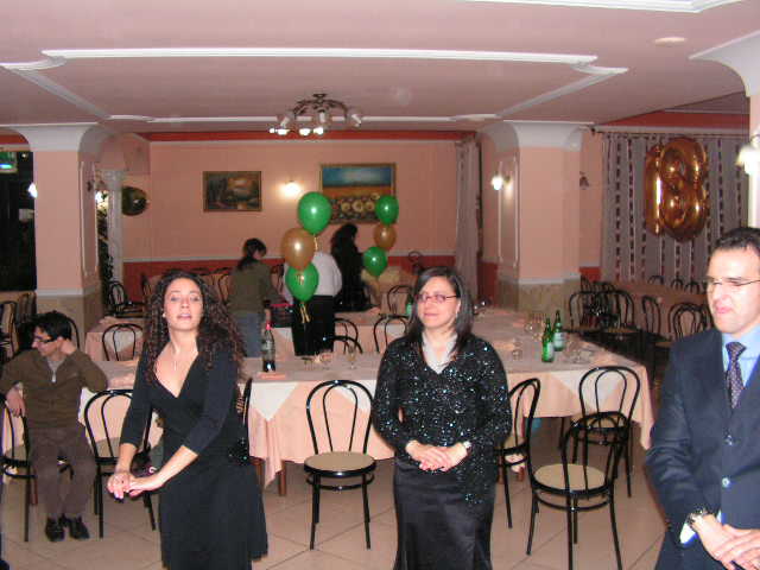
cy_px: 285
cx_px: 380
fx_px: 790
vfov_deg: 39.7
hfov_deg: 51.4
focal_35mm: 36
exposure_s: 1/40
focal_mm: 6
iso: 200
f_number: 3.2
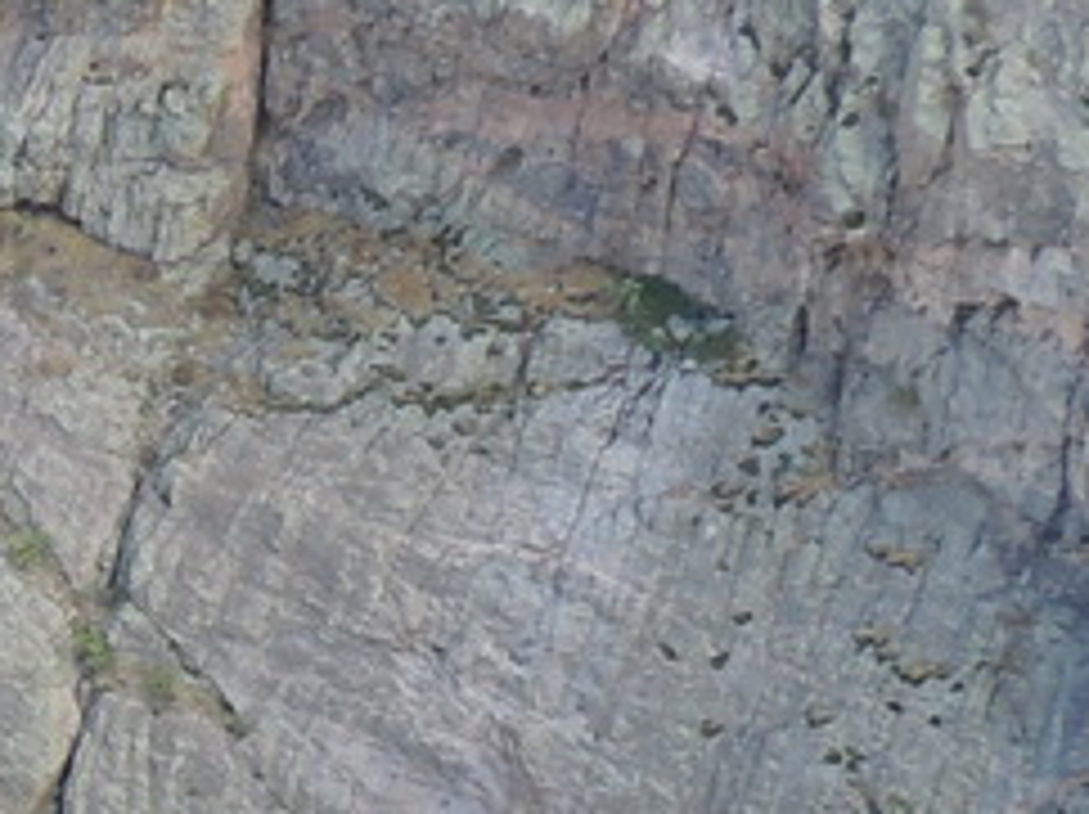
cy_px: 679
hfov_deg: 13.8
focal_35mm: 127
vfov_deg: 11.6
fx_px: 3991
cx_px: -886
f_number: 3
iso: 100
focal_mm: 4.3
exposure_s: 1/125
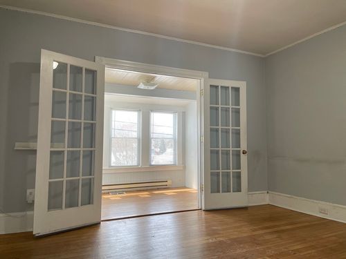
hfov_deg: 67.3
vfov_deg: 53.1
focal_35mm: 26
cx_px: 173
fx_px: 260
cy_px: 130
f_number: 1.6
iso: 50
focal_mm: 4.2
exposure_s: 1/120
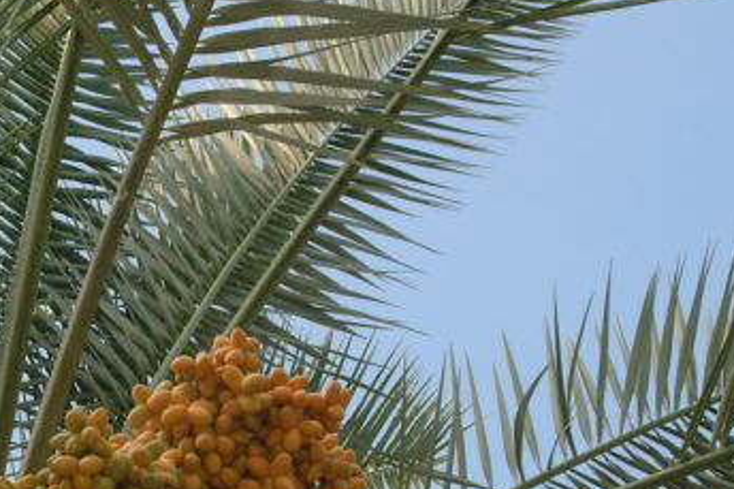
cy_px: 665
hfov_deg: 13.0
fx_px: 3189
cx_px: 30
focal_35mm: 156
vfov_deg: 8.6
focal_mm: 35
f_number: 8
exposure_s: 1/125
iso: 200
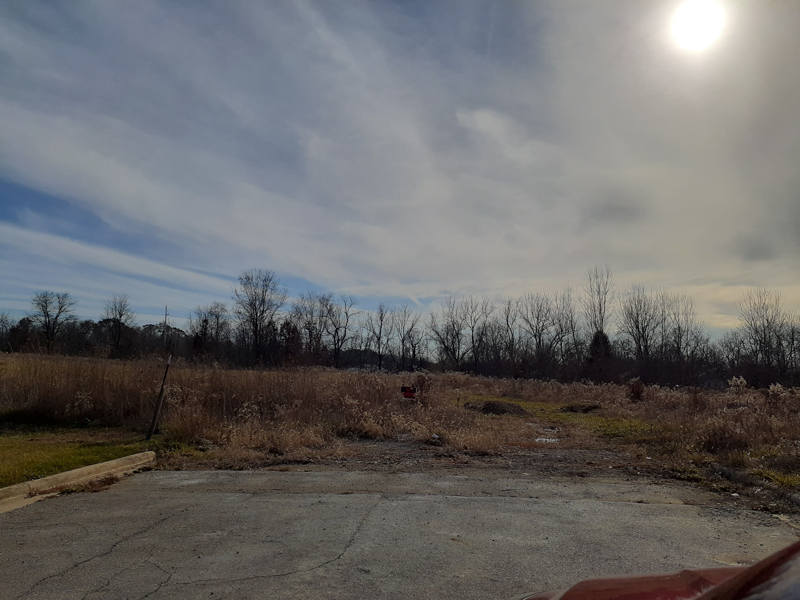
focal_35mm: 27
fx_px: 624
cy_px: 300
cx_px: 400
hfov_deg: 65.3
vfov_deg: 51.4
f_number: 1.9
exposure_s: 1/6250
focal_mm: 3.6
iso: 40
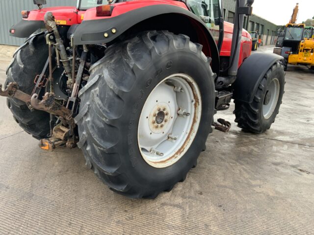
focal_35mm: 29
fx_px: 263
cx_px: 157
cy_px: 118
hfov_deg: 61.7
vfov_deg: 48.2
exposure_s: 1/122
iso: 50
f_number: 1.8
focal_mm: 3
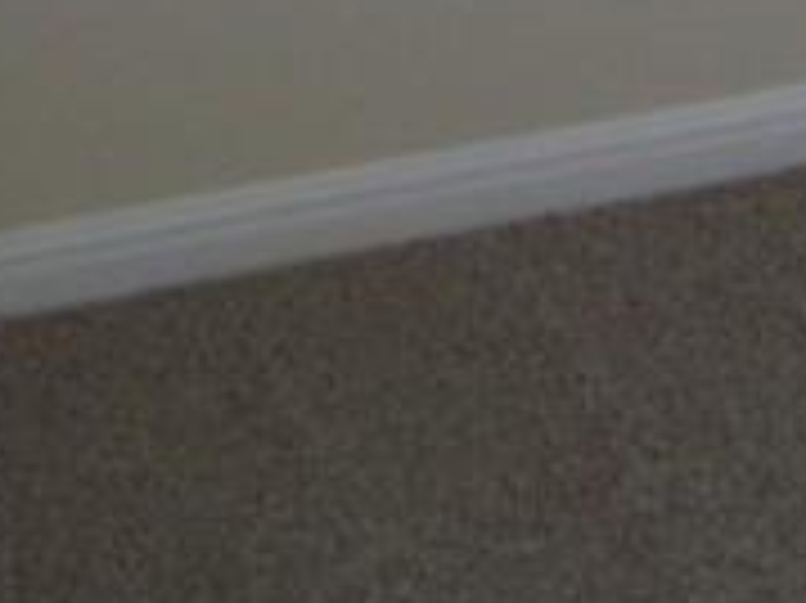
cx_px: 1950
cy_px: -850
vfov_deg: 6.8
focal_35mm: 206
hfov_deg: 8.7
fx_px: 4793
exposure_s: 1/30
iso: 108
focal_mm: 5.85
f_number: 2.8
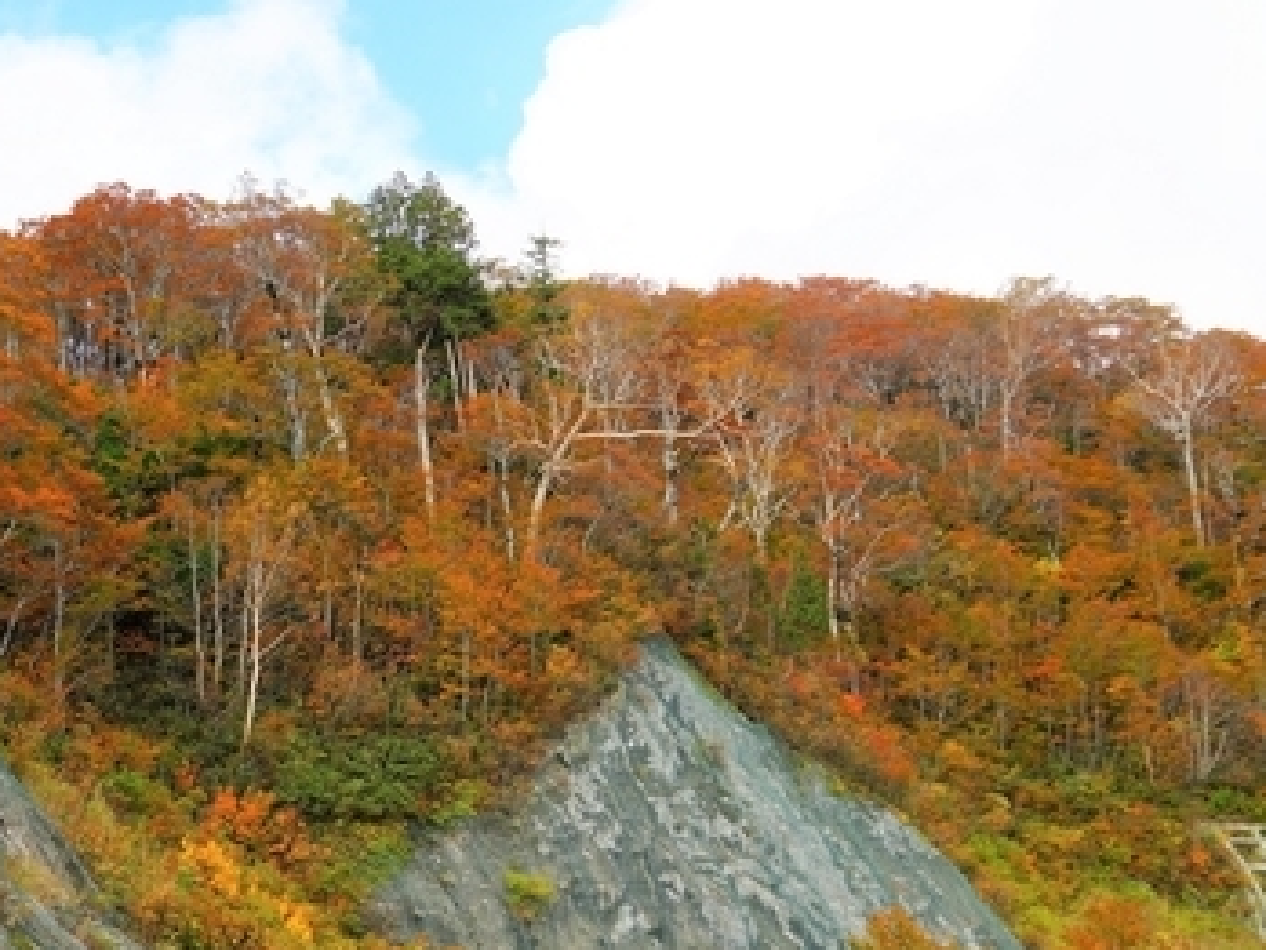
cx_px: 120
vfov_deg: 27.4
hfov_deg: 34.1
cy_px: 615
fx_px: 1938
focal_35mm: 53
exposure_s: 1/90
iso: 100
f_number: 8
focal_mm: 24
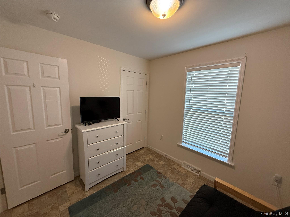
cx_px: 145
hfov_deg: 102.1
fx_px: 117
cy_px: 108
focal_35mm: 14
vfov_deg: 85.7
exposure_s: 1/60
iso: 250
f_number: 2.2
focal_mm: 2.22
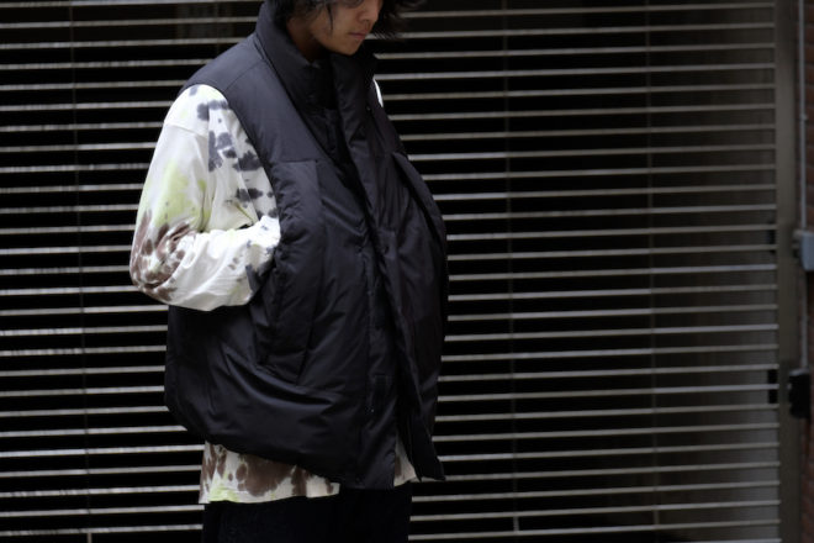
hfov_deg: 14.3
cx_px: 407
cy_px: 272
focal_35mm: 143
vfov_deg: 9.6
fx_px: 3233
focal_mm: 95.4
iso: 800
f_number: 5.4
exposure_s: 1/140
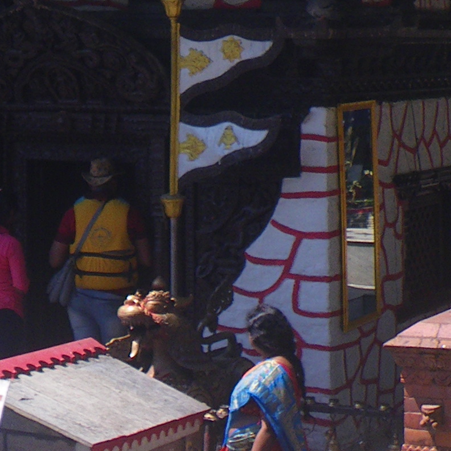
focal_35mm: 114
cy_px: -151
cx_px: 96
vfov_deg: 14.6
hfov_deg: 15.2
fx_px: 1680
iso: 50
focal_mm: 5
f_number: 4.2
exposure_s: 1/250
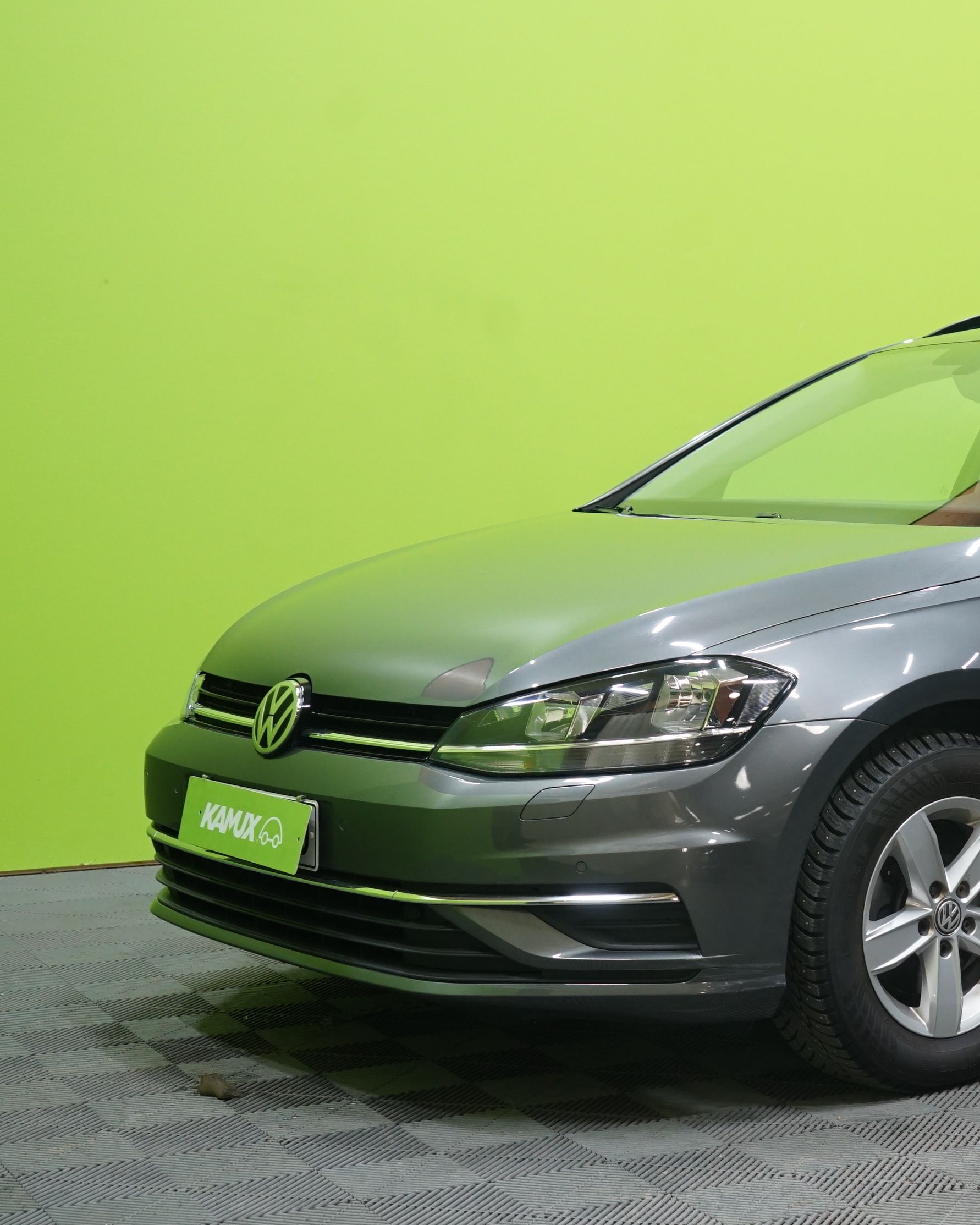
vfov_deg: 27.9
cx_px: 998
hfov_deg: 21.6
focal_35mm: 68
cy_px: 605
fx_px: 2465
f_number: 4.5
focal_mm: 41
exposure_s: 1/25
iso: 1000
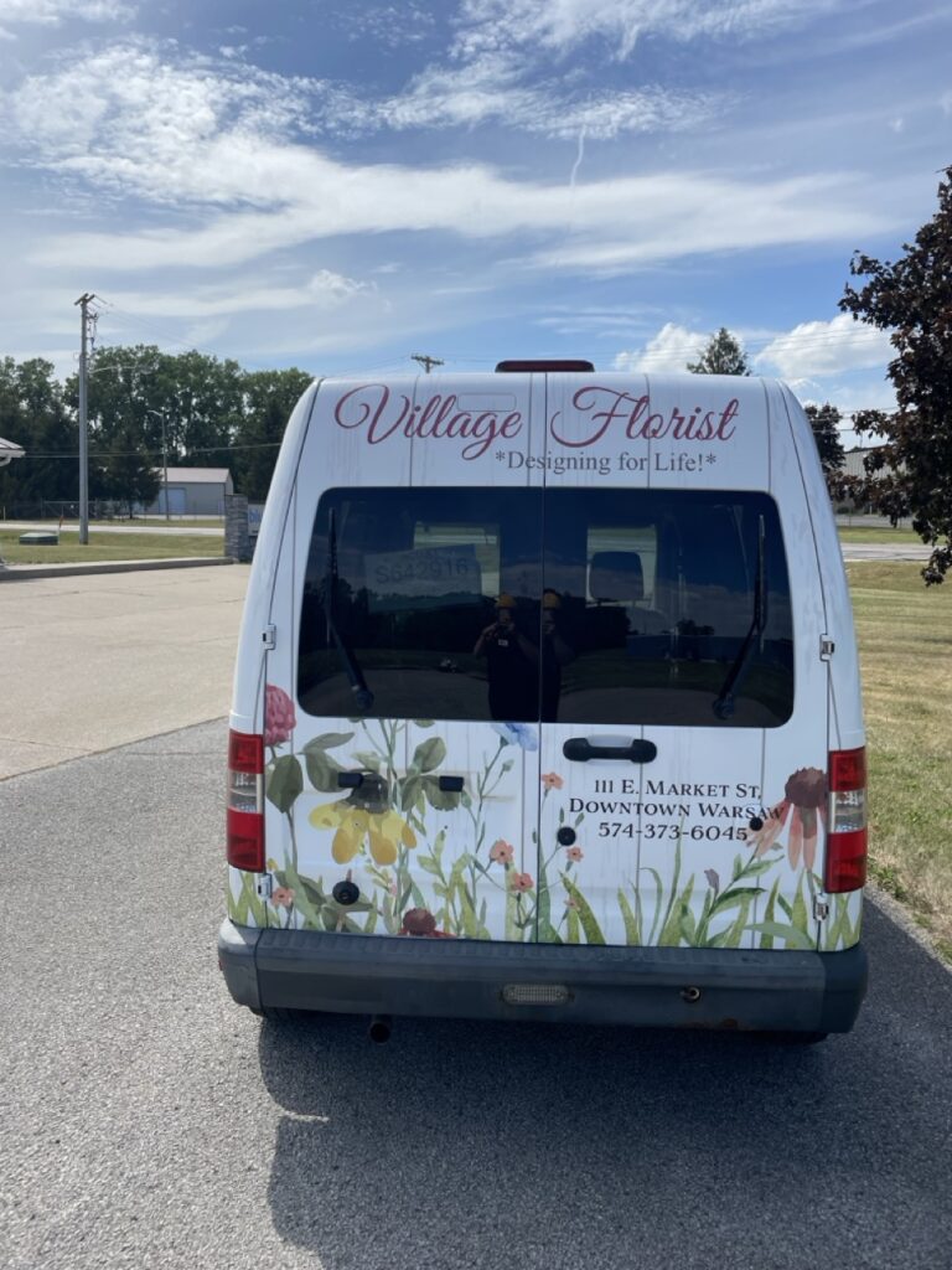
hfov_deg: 53.1
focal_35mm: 26
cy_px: 635
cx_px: 476
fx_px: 953
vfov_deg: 67.3
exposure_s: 1/5556
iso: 32
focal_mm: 4.2
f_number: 1.6
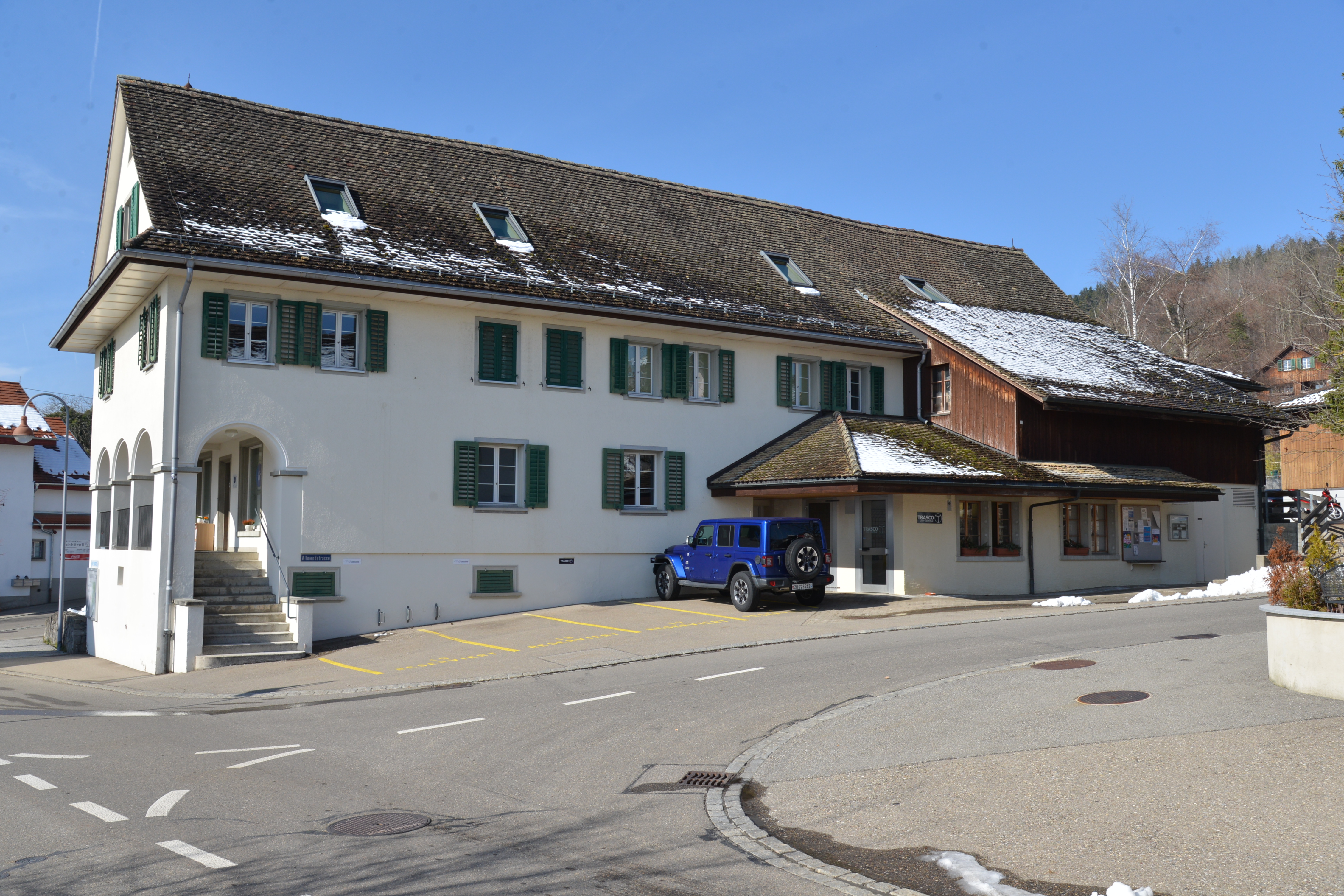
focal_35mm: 31
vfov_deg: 42.3
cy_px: 448
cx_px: 672
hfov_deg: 60.3
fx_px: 1157
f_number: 11
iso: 400
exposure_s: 1/500
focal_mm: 31
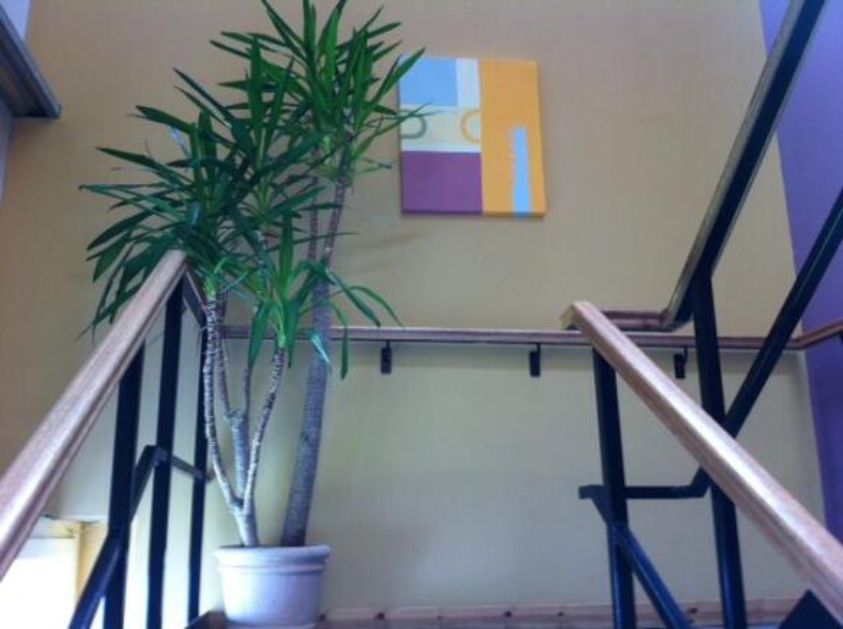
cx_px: 422
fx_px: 851
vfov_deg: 40.6
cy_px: 314
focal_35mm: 35
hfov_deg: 52.7
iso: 100
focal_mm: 3.85
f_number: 2.8
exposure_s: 1/17
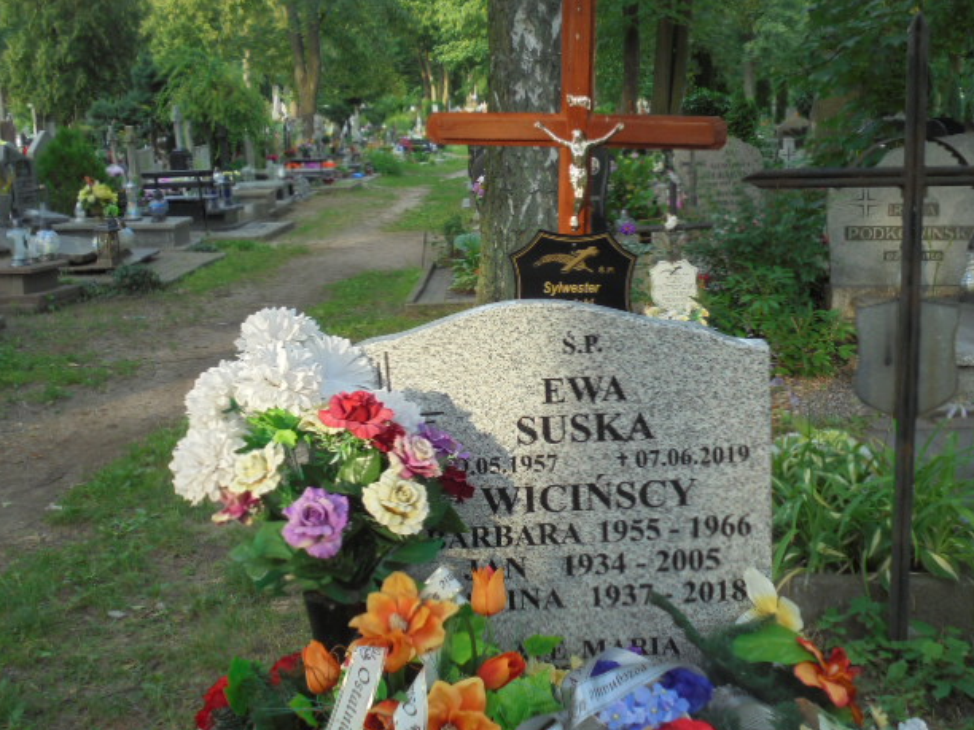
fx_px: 1266
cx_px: 495
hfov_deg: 42.1
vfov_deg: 32.2
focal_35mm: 45
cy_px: 367
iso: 100
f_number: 4.5
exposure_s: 1/50
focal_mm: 7.8
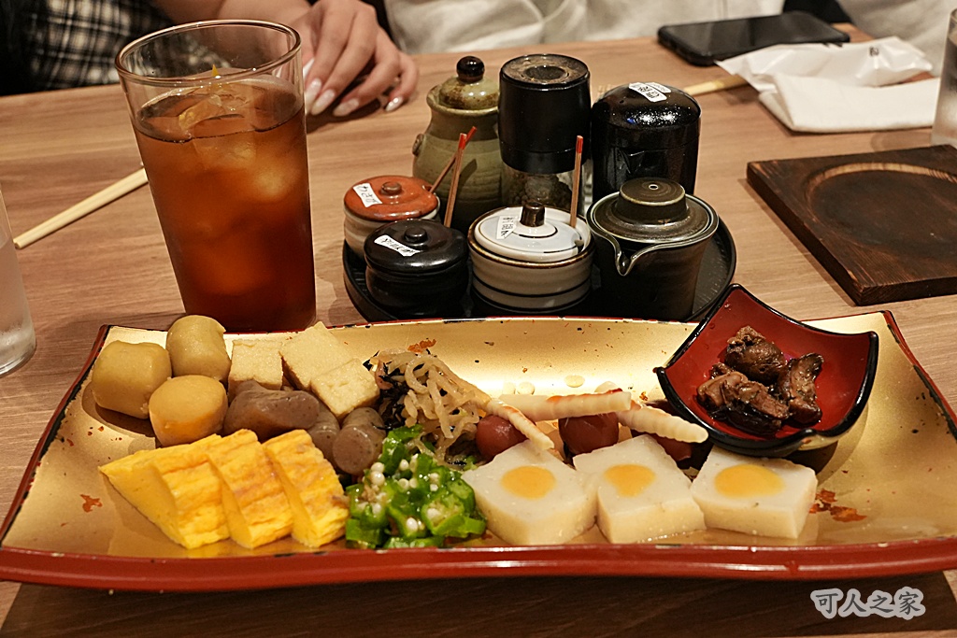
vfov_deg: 36.9
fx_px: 957
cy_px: 319
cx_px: 478
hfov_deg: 53.1
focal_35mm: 36
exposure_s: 1/30
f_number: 5.6
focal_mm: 24
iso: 3200
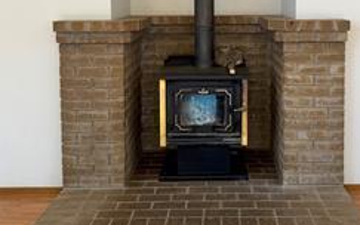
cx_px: 227
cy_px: 32
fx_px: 461
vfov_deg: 26.7
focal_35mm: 47
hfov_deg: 42.3
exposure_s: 1/121
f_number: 1.78
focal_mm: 6.76
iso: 64
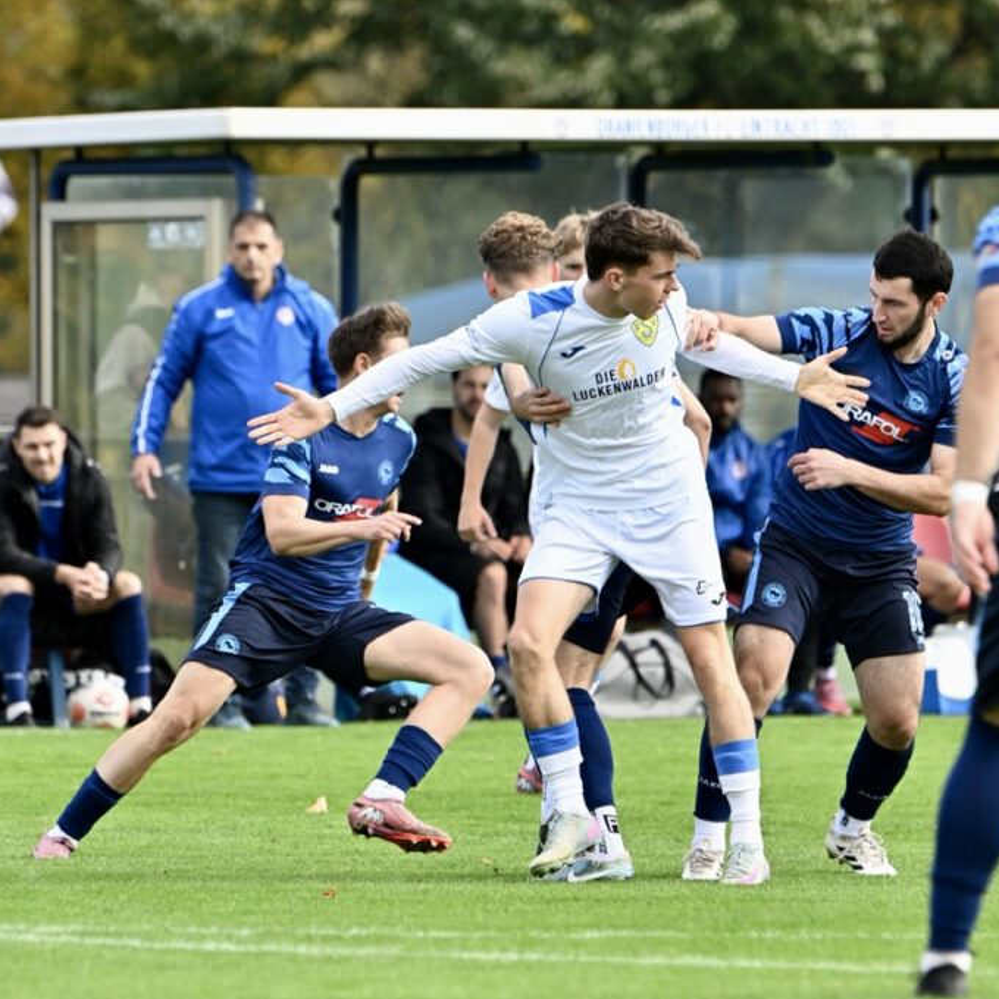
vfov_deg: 4.0
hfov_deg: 4.0
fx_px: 14203
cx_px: 682
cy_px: 500
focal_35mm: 435
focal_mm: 340
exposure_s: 1/1600
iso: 1400
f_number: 6.3
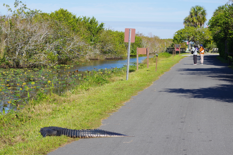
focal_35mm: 94
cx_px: 116
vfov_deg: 14.6
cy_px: 78
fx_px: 608
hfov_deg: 21.7
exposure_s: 1/125
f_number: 10
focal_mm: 62.5
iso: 100
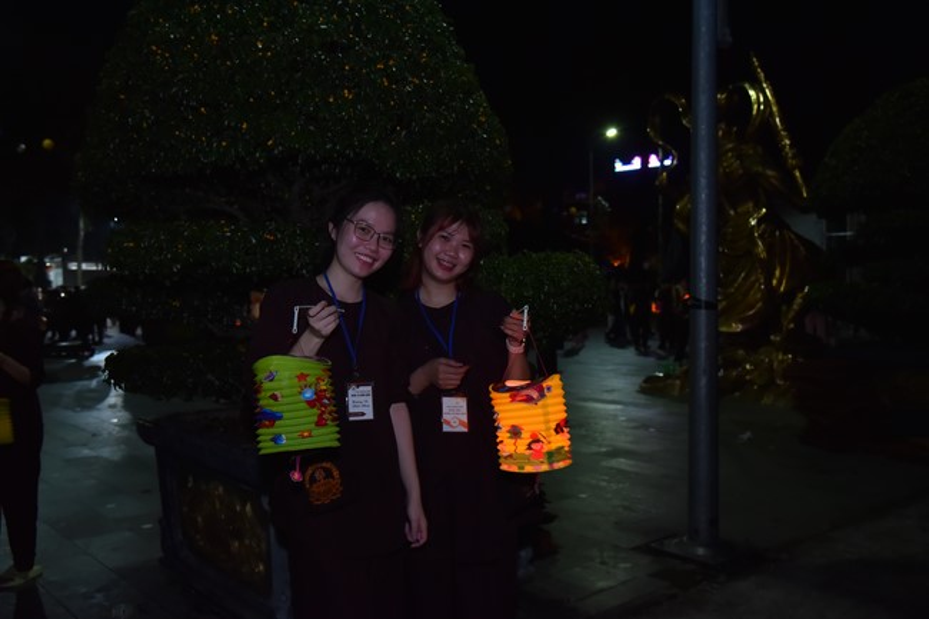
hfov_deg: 55.8
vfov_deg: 38.9
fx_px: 877
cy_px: 310
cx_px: 464
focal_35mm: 34
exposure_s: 1/80
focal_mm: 34
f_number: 5
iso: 1600
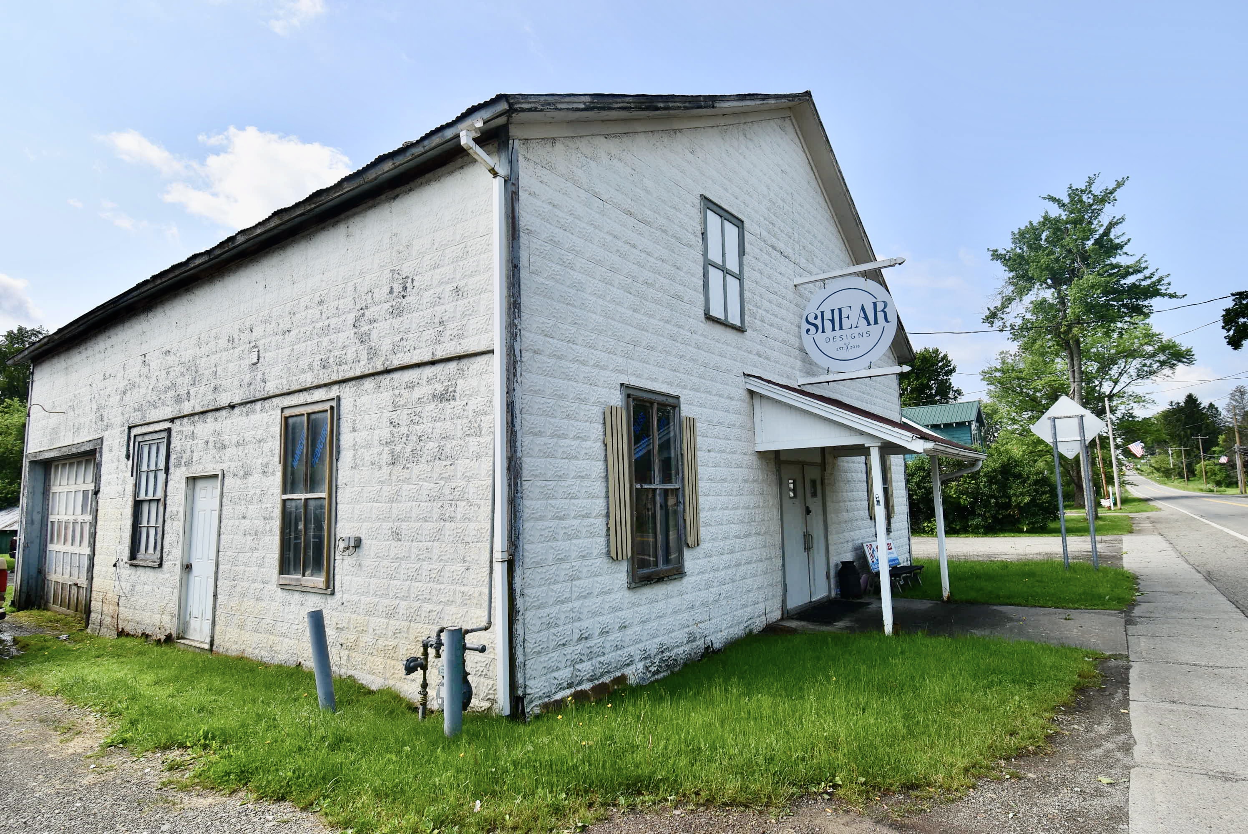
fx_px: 677
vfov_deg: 63.3
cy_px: 417
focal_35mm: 20
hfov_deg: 85.4
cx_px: 624
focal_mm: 13
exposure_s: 1/250
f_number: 8
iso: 100
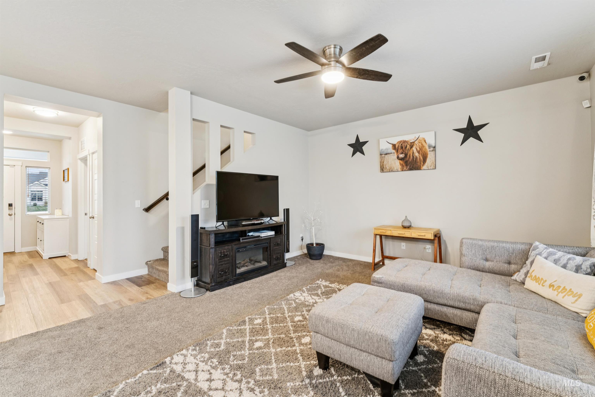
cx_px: 298
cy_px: 198
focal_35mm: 15
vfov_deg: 75.9
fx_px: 255
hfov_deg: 98.9
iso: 400
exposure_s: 1.3
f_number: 13
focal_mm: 15.4
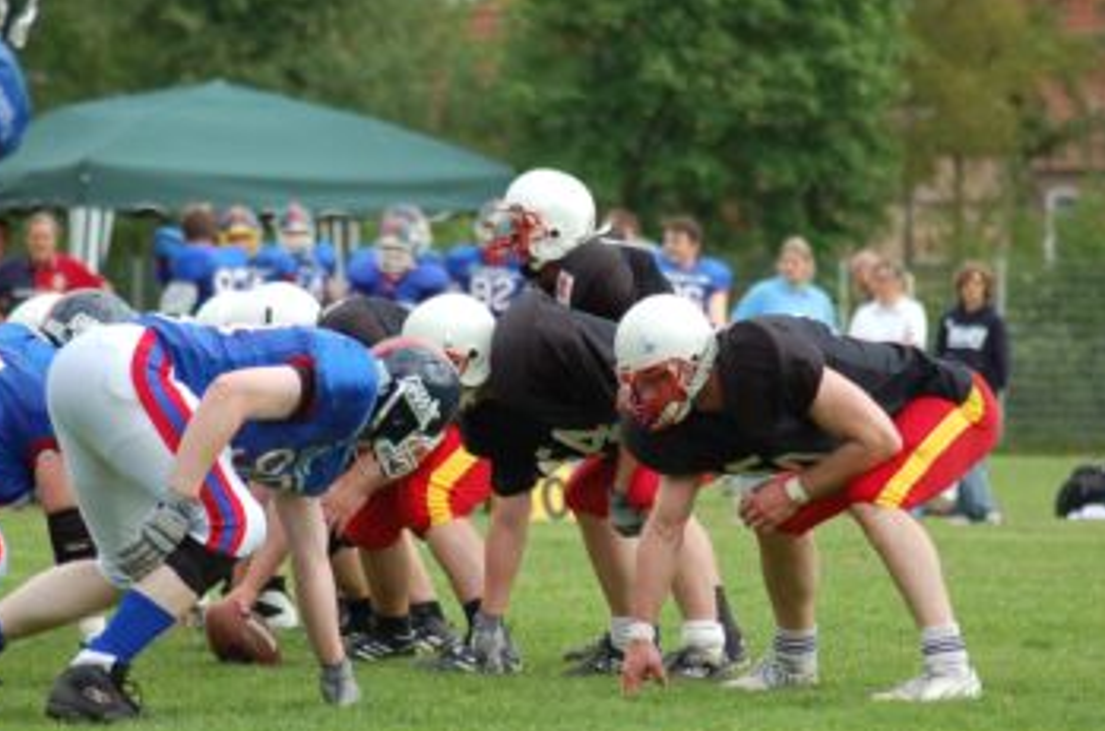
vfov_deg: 4.7
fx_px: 8942
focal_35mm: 292
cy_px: 342
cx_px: 568
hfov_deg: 7.1
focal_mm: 150
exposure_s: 1/1000
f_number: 4.5
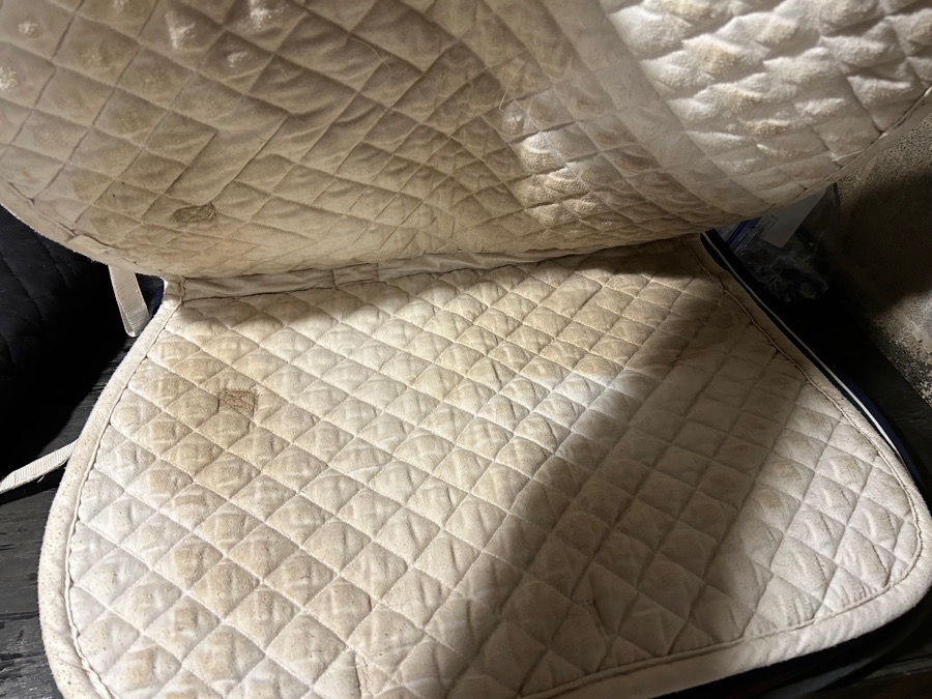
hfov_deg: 67.3
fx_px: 700
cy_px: 350
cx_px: 466
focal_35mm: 26
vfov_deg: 53.1
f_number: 1.5
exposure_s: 1/60
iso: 320
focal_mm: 5.7
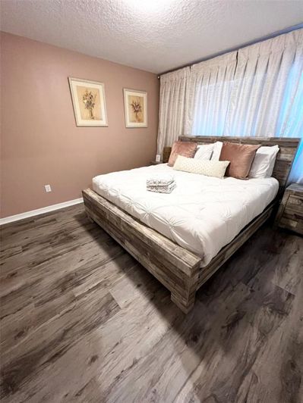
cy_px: 202
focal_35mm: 13
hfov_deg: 89.9
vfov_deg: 106.2
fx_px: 152
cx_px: 152
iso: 320
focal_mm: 1.57
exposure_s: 1/60
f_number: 1.8
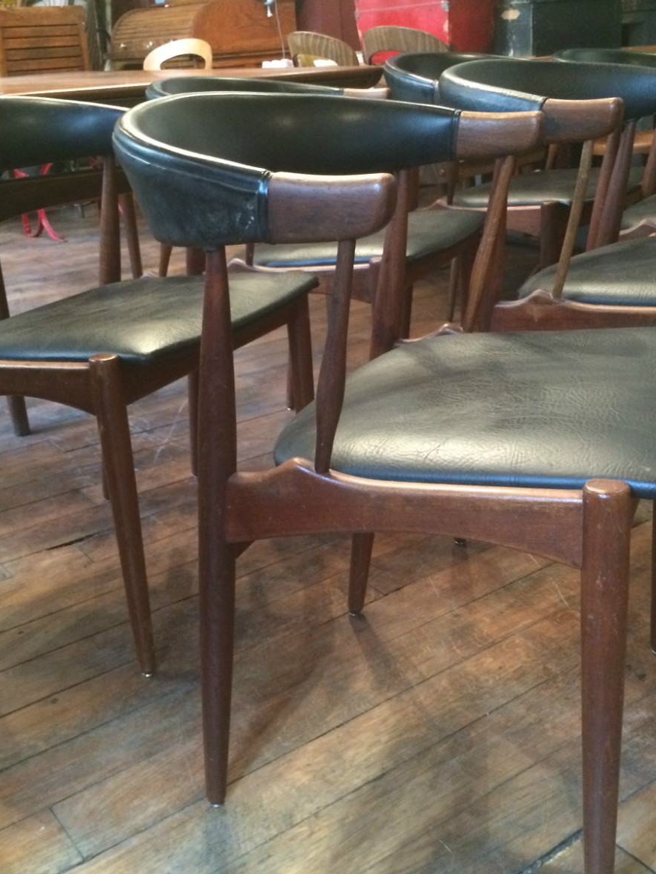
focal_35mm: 41
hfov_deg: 35.1
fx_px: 1036
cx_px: 356
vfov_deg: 45.8
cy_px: 431
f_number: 2.2
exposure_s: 1/17
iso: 400
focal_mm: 4.12
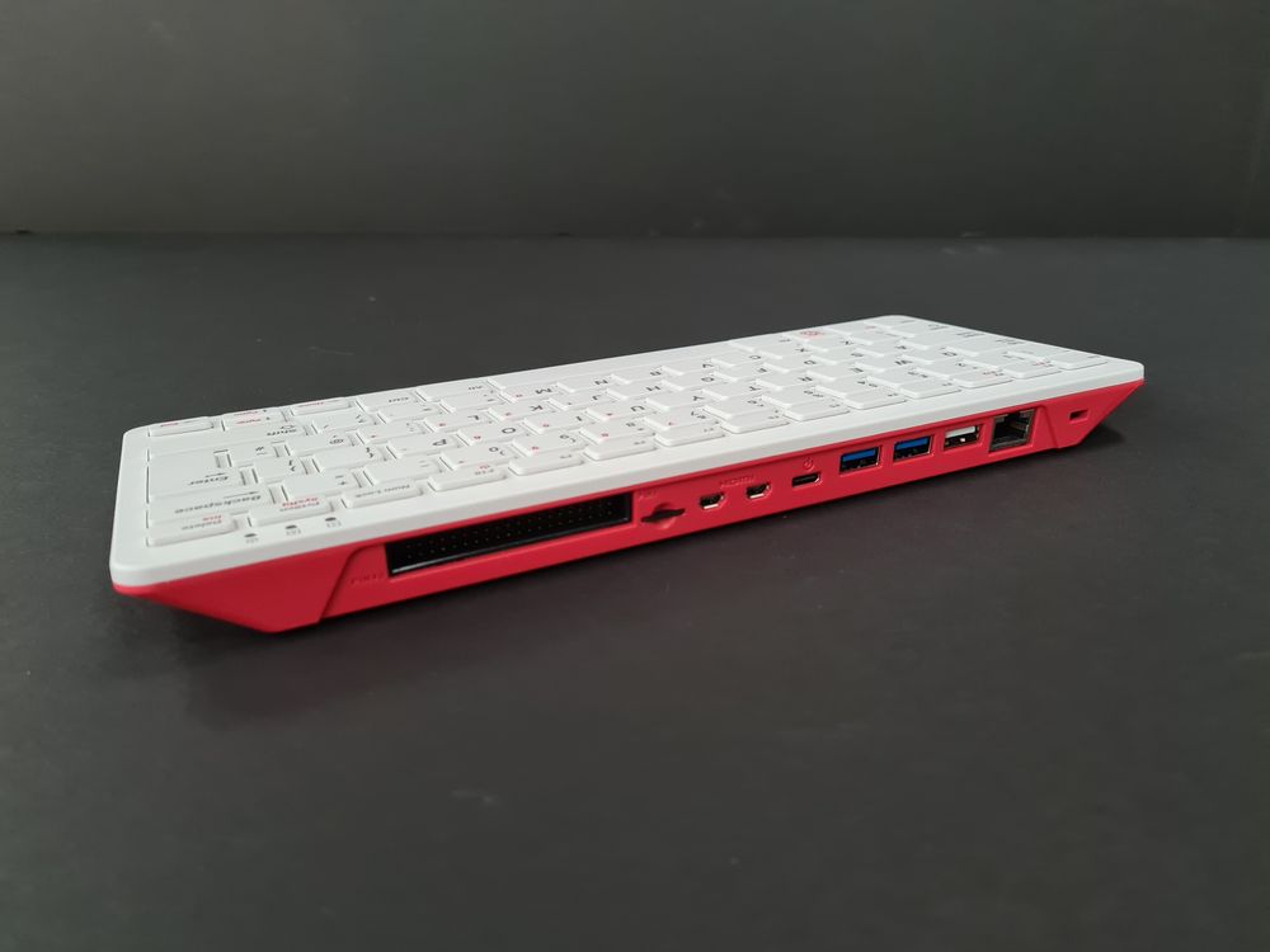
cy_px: 476
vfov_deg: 53.1
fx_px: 954
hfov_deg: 67.3
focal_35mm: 26
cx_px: 635
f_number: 1.8
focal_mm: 5.4
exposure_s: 1/50
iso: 500
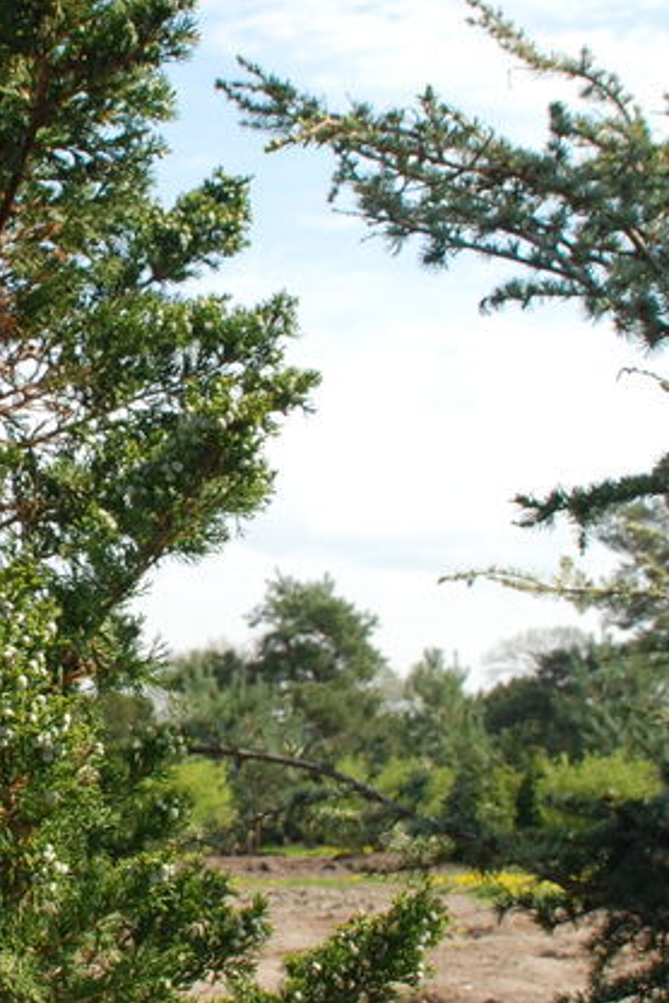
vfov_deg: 21.4
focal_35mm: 95
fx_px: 2648
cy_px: 563
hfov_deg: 14.0
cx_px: -97
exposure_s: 1/200
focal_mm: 22
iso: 200
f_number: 7.1
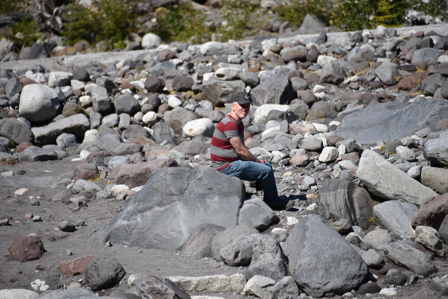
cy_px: 150
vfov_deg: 4.6
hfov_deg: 6.9
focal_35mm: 300
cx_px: 224
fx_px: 3734
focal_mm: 300
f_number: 5.6
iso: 125
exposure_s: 1/640
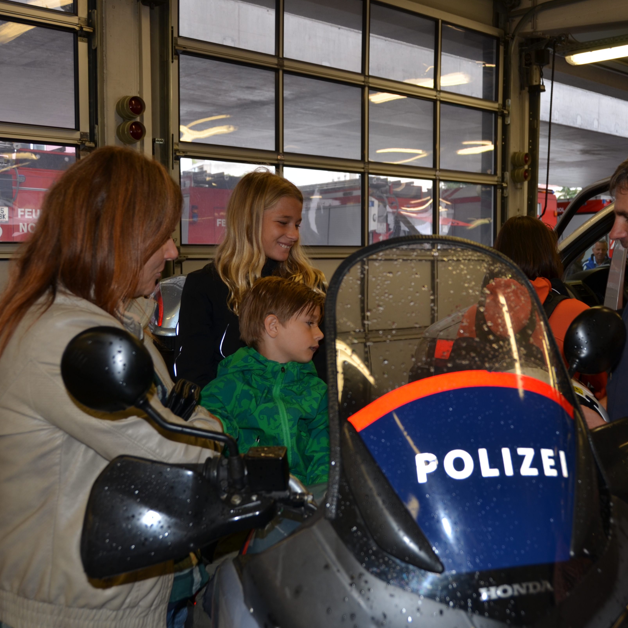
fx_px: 800
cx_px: 372
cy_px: 317
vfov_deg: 42.8
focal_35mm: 39
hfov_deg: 42.7
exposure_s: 1/60
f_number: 3.5
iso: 100
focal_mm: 20
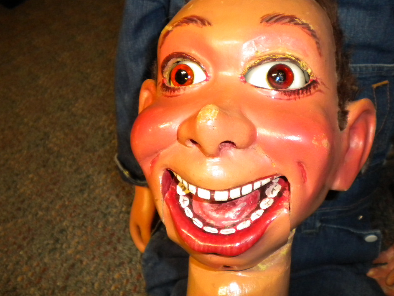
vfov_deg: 37.7
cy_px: 142
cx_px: 203
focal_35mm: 38
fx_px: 432
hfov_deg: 49.0
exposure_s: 1/30
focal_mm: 6.3
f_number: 3.1
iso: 400
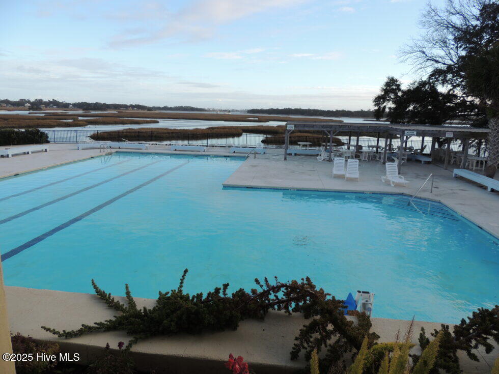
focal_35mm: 24
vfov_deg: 56.8
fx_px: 346
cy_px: 187
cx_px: 250
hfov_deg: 71.6
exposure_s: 1/400
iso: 100
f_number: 3
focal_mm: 4.3
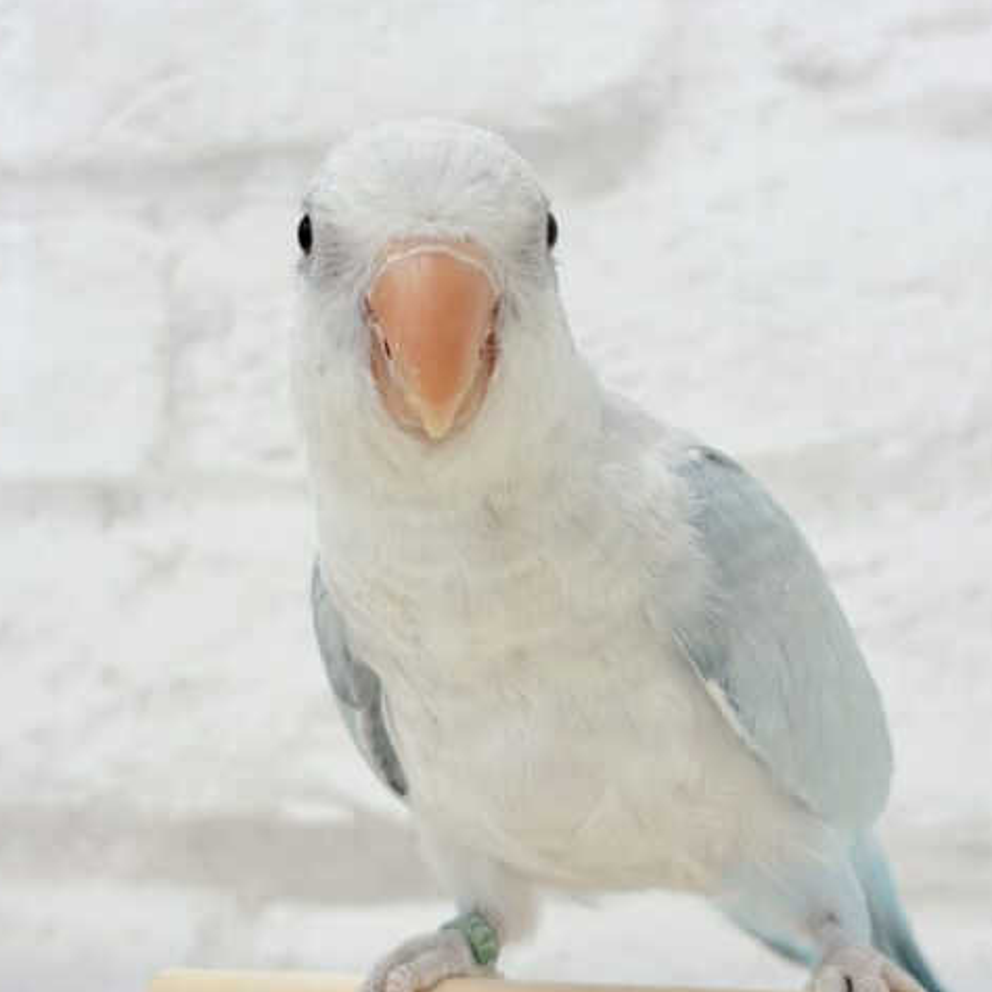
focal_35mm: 62
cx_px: 471
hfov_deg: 27.7
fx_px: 2010
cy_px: 494
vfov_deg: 27.7
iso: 40
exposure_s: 1/50
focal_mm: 5.96
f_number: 1.6
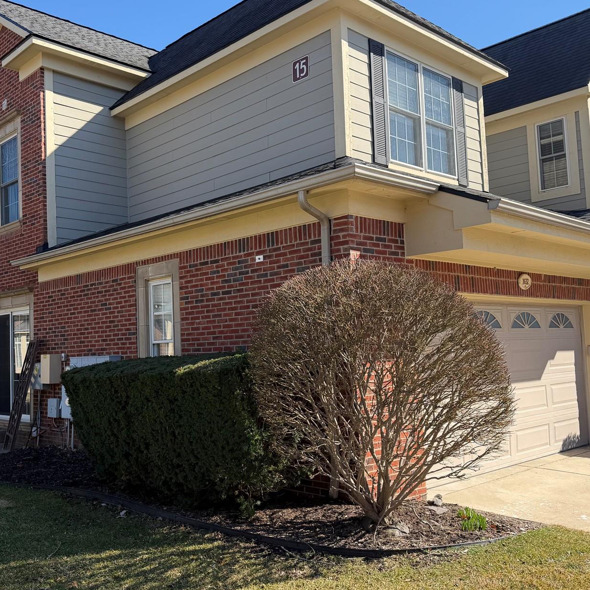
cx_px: 214
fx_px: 675
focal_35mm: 35
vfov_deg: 47.2
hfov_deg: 46.7
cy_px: 297
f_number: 1.78
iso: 80
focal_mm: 6.76
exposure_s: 1/1689
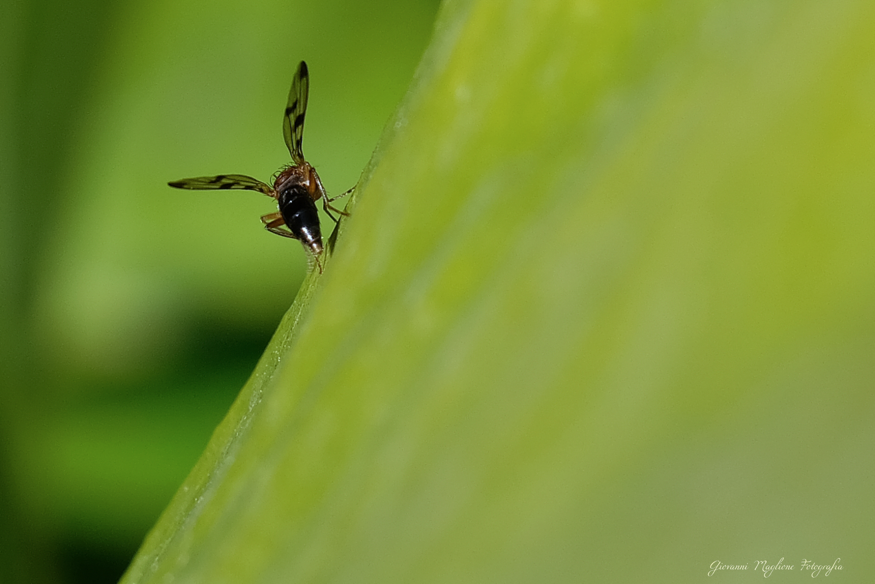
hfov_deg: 24.2
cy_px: 292
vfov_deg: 16.3
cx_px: 438
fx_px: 2042
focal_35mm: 84
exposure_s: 1/400
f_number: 7.1
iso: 400
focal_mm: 56.2
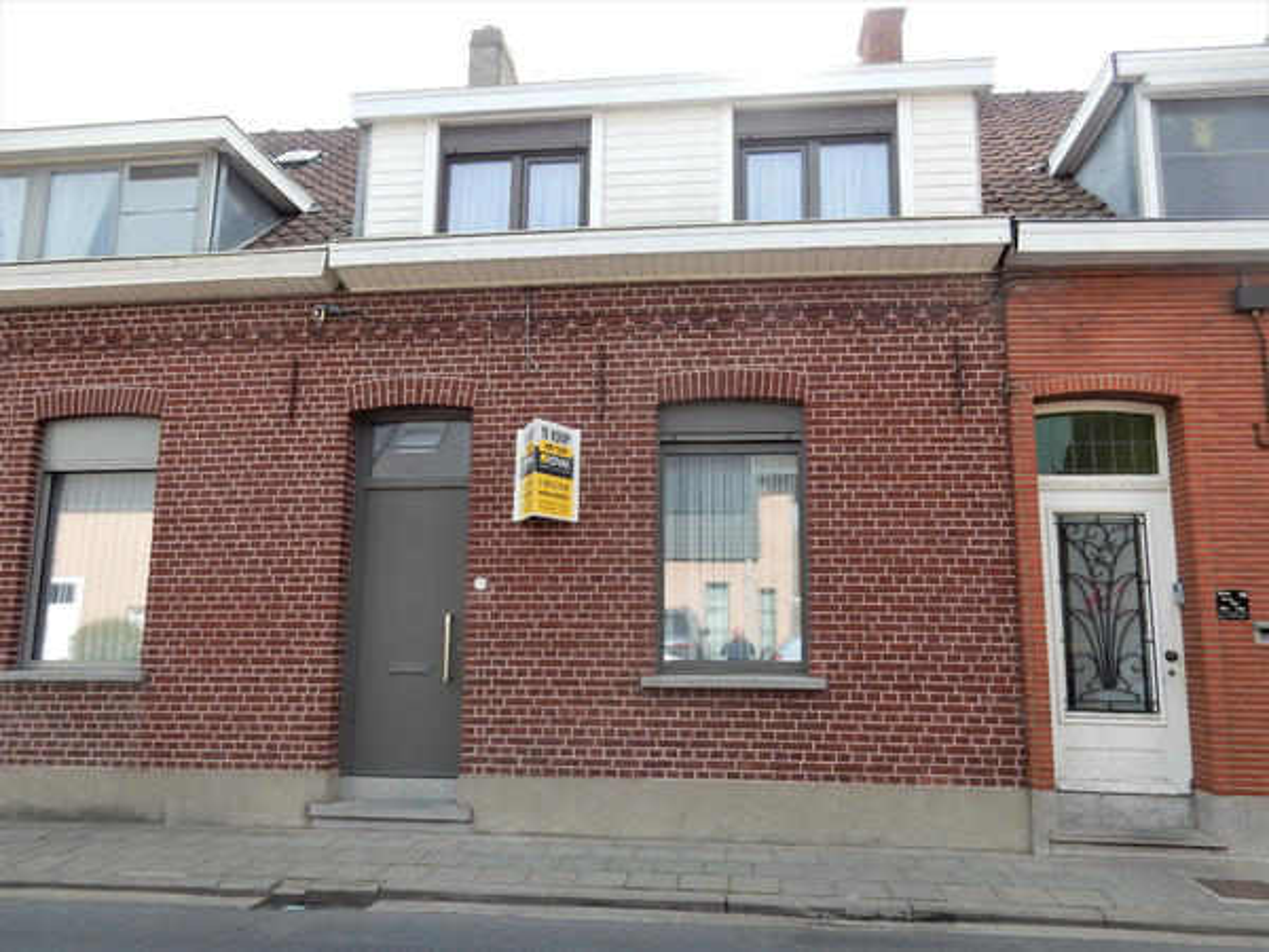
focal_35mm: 25
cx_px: 634
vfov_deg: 54.9
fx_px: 916
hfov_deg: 69.4
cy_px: 476
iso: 125
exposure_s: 1/400
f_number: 3.7
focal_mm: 4.5
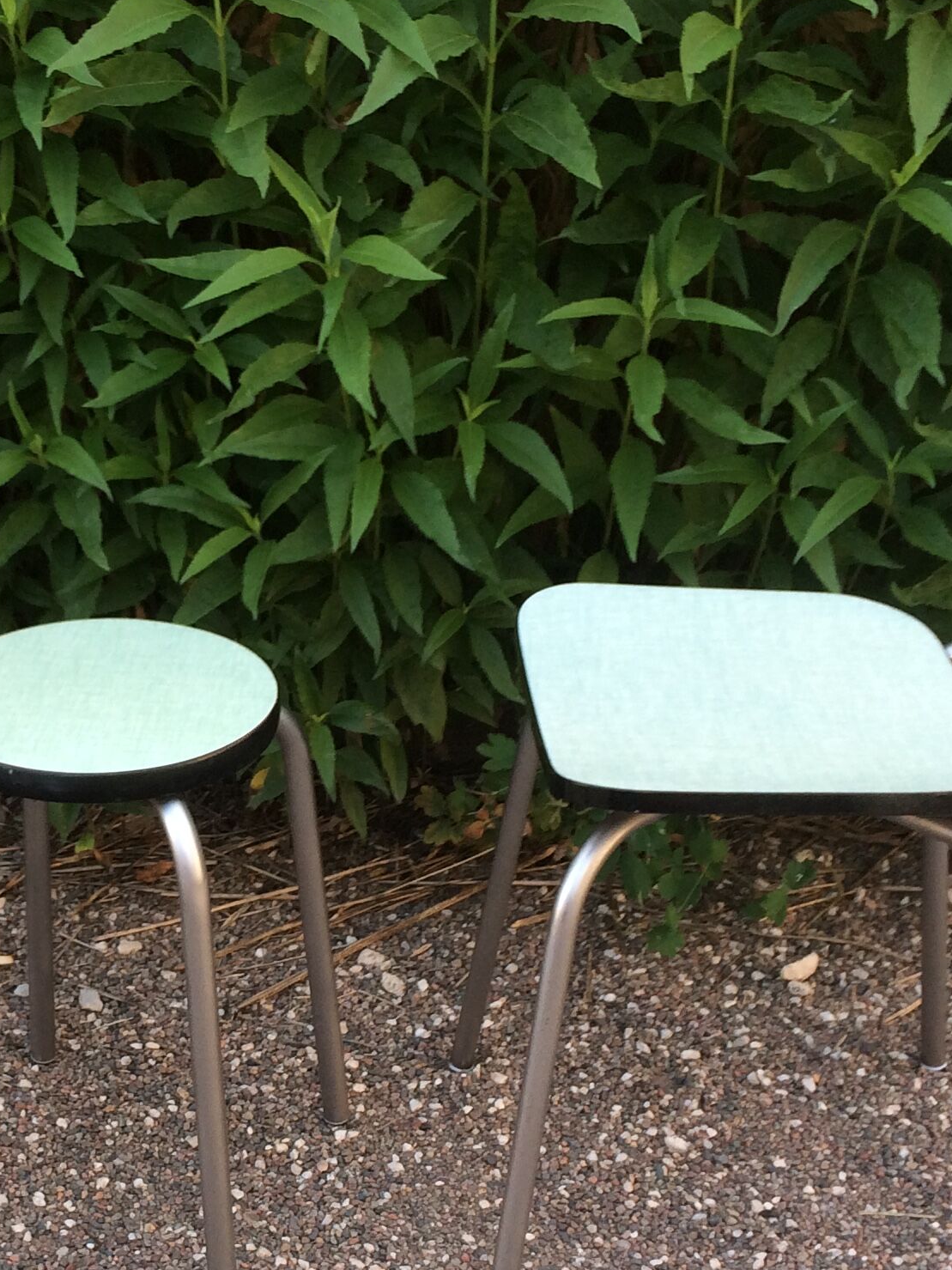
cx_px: 143
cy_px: 810
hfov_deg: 22.5
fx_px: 2347
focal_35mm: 64
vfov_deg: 30.1
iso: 50
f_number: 2.2
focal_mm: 4.15
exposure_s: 1/100
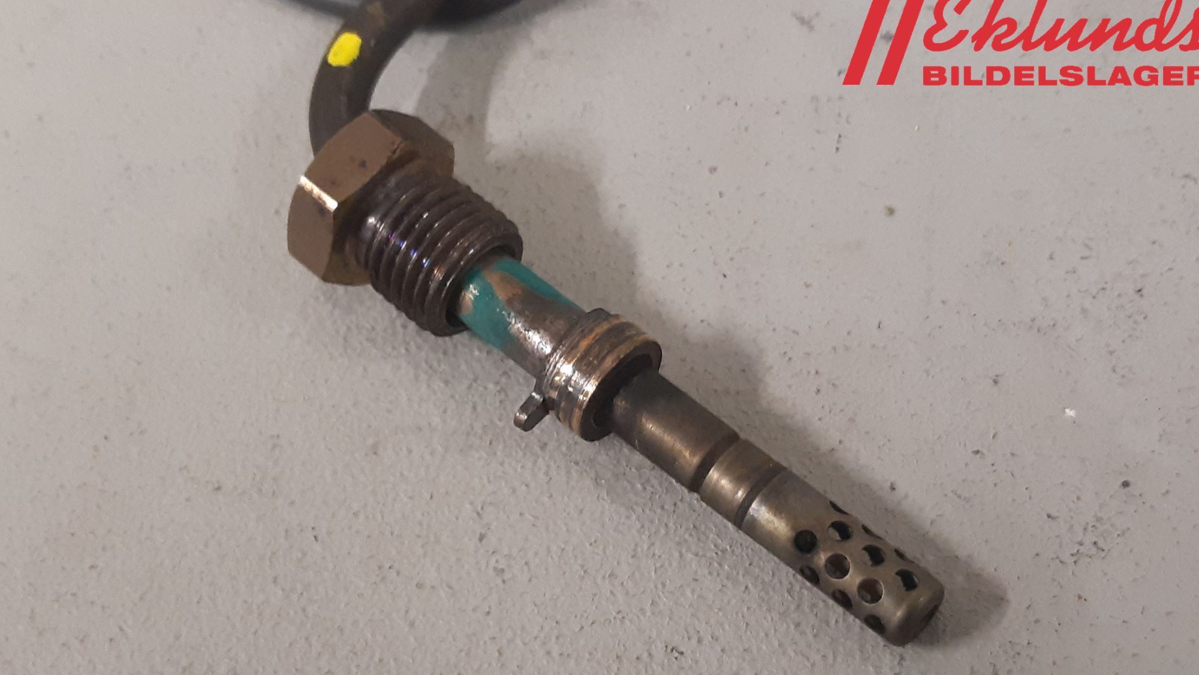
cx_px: 597
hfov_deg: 66.1
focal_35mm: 29
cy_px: 445
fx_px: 922
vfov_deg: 39.7
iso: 250
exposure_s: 1/50
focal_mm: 3.93
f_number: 1.7
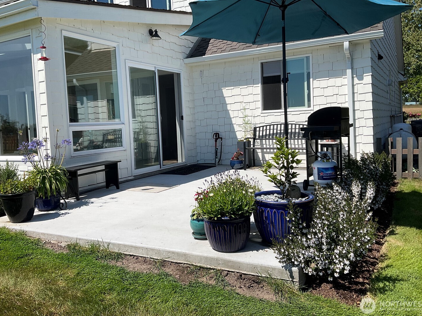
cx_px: 203
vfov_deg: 44.1
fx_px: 390
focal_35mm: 32
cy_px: 143
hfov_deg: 56.8
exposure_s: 1/2538
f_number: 1.8
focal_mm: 3
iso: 16
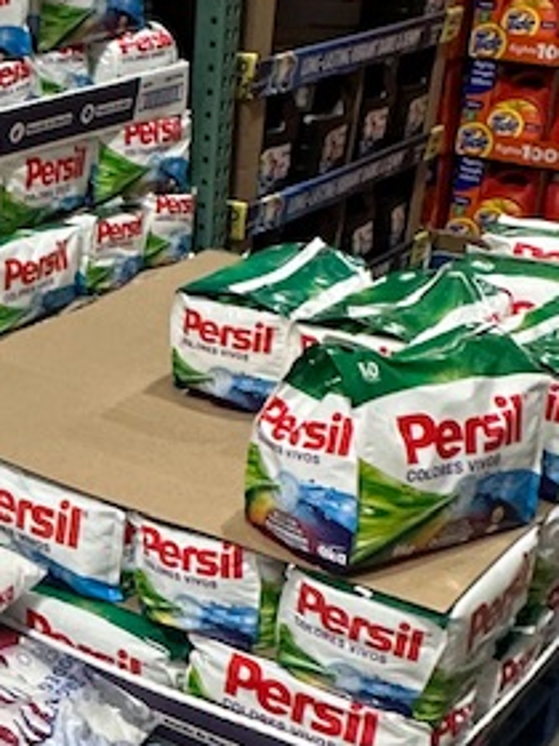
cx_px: -194
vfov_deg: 30.3
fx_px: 1378
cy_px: 389
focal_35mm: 64
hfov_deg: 20.6
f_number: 2.2
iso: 160
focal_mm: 2.22
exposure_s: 1/100
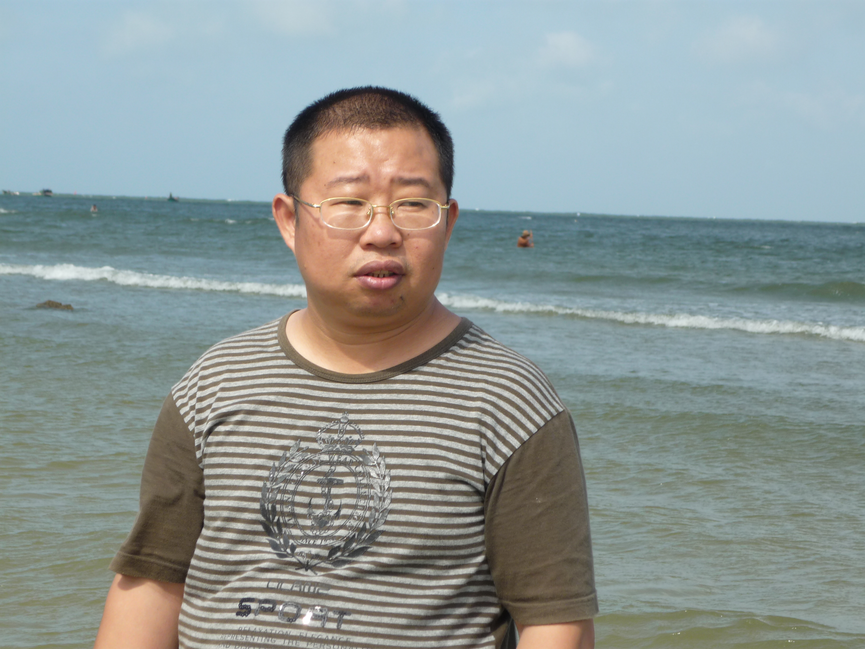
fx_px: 2499
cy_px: 324
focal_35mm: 100
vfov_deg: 14.8
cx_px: 432
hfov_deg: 19.6
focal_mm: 16.5
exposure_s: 1/400
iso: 100
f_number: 5.1
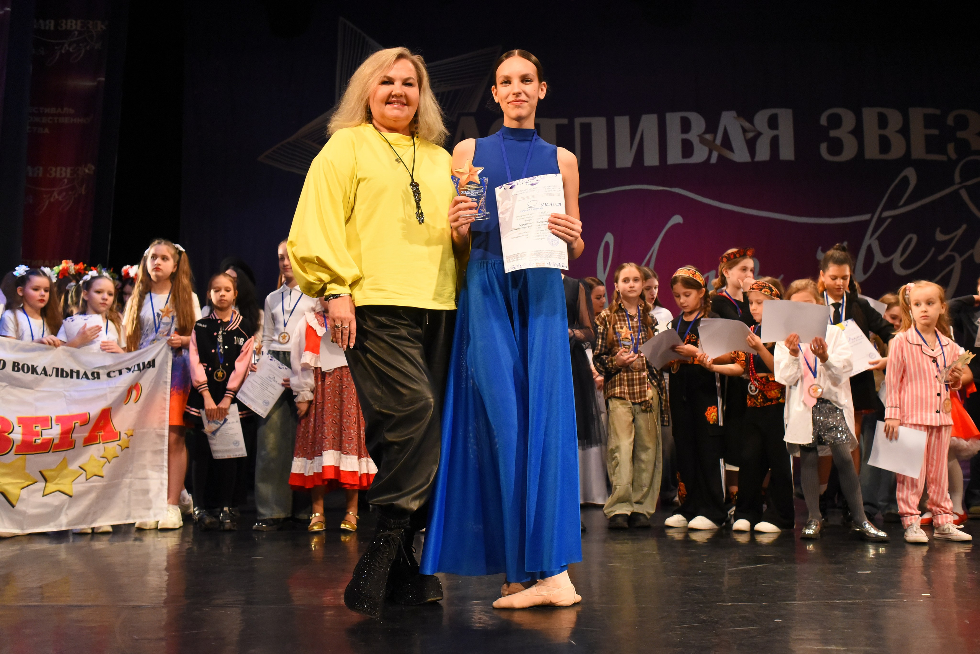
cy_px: 327
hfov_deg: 54.4
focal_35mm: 35
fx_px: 953
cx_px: 490
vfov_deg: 37.9
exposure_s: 1/250
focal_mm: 35
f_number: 6.3
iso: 5000
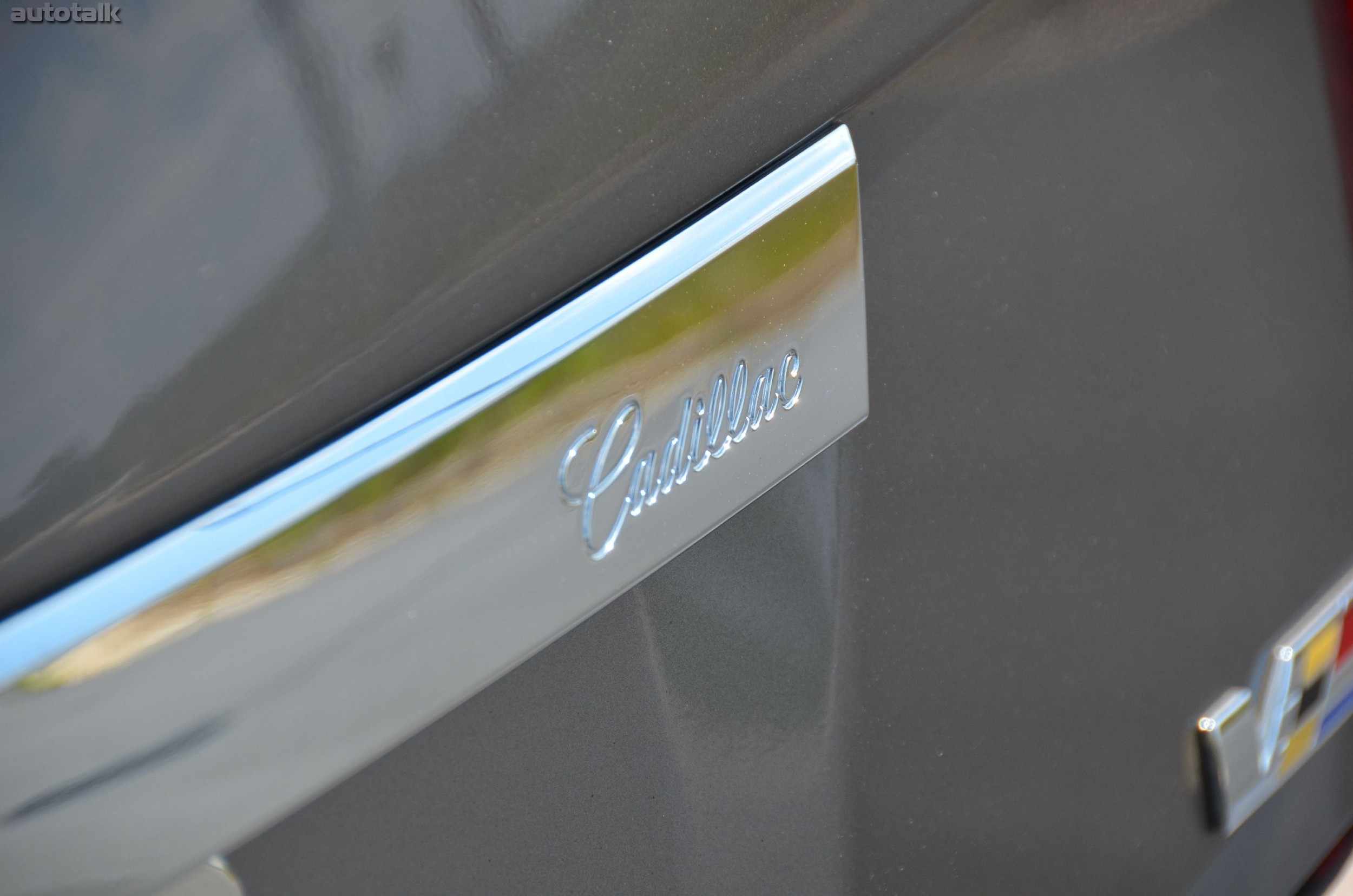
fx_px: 11252
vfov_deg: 4.6
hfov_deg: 6.9
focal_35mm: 300
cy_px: 448
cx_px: 676
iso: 400
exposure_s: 1/1000
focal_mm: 200
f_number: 5.6
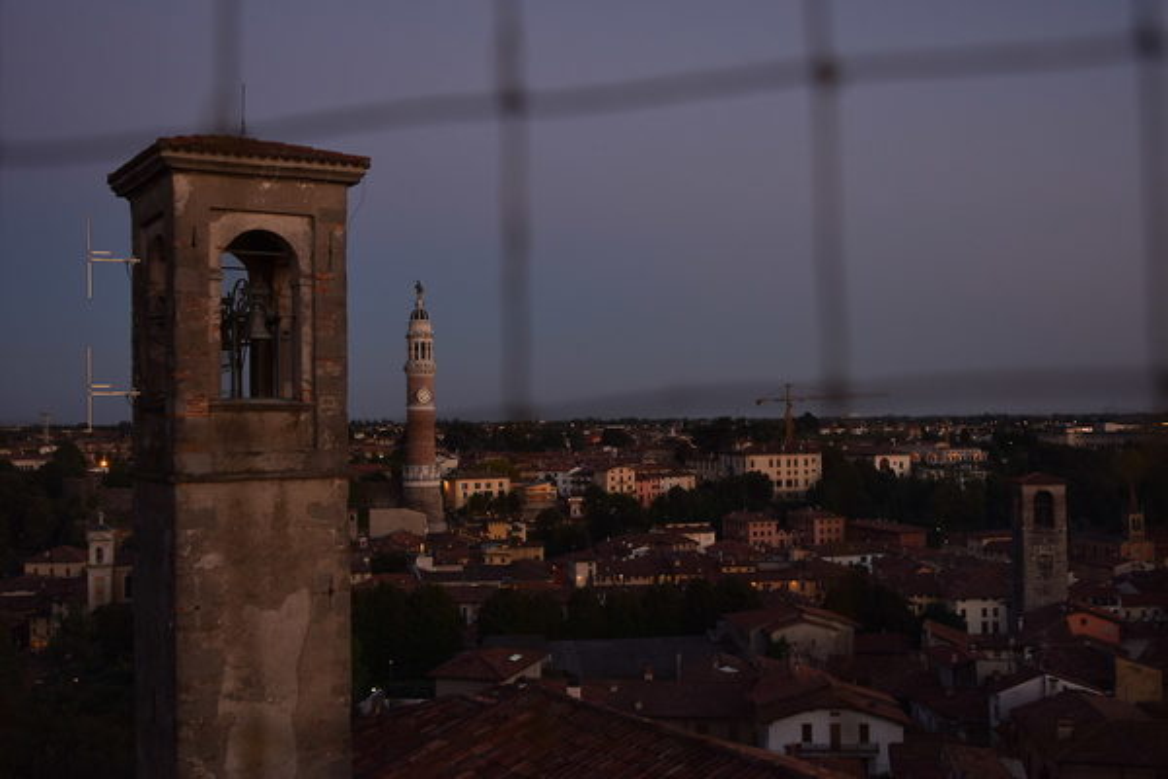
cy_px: 390
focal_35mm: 39
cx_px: 584
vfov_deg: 34.2
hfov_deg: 49.6
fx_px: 1265
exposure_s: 1/25
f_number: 5
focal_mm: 26
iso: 400
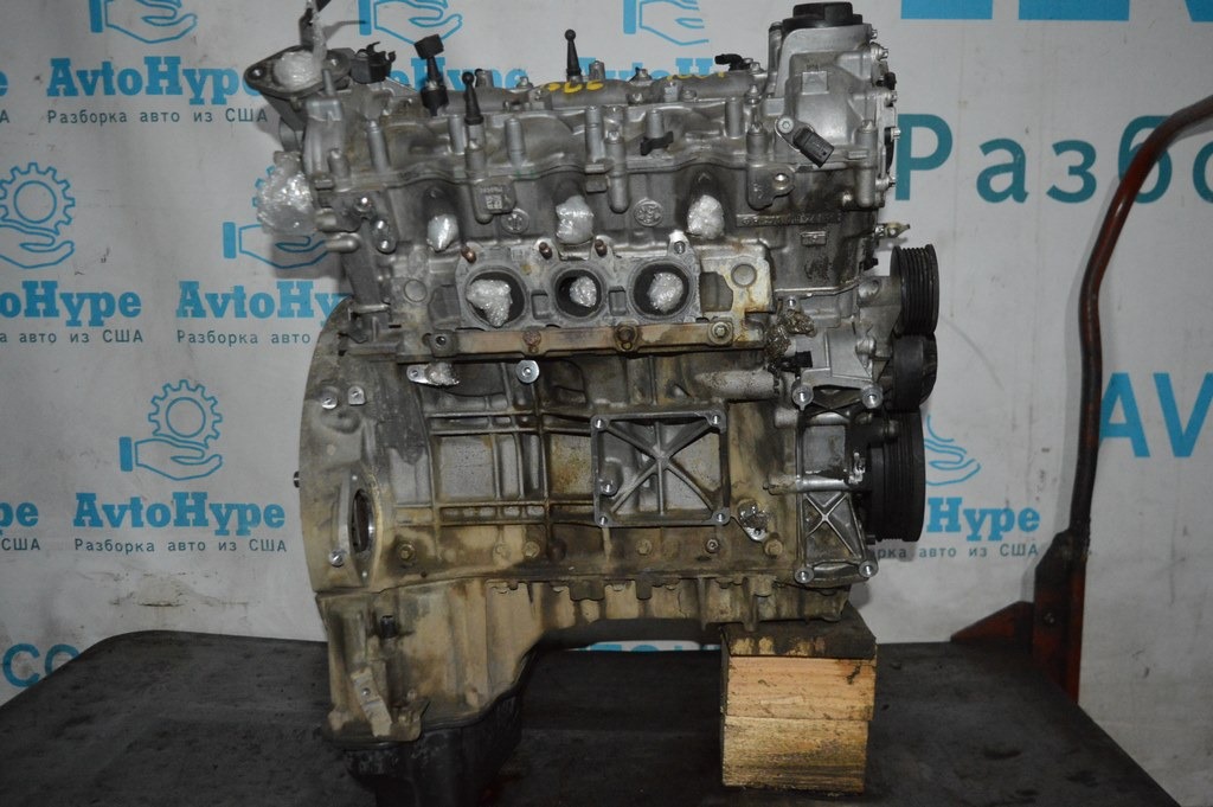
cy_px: 404
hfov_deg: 57.3
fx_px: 1111
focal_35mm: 33
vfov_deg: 39.9
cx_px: 606
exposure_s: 1/60
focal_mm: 22
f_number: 3.8
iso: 3200
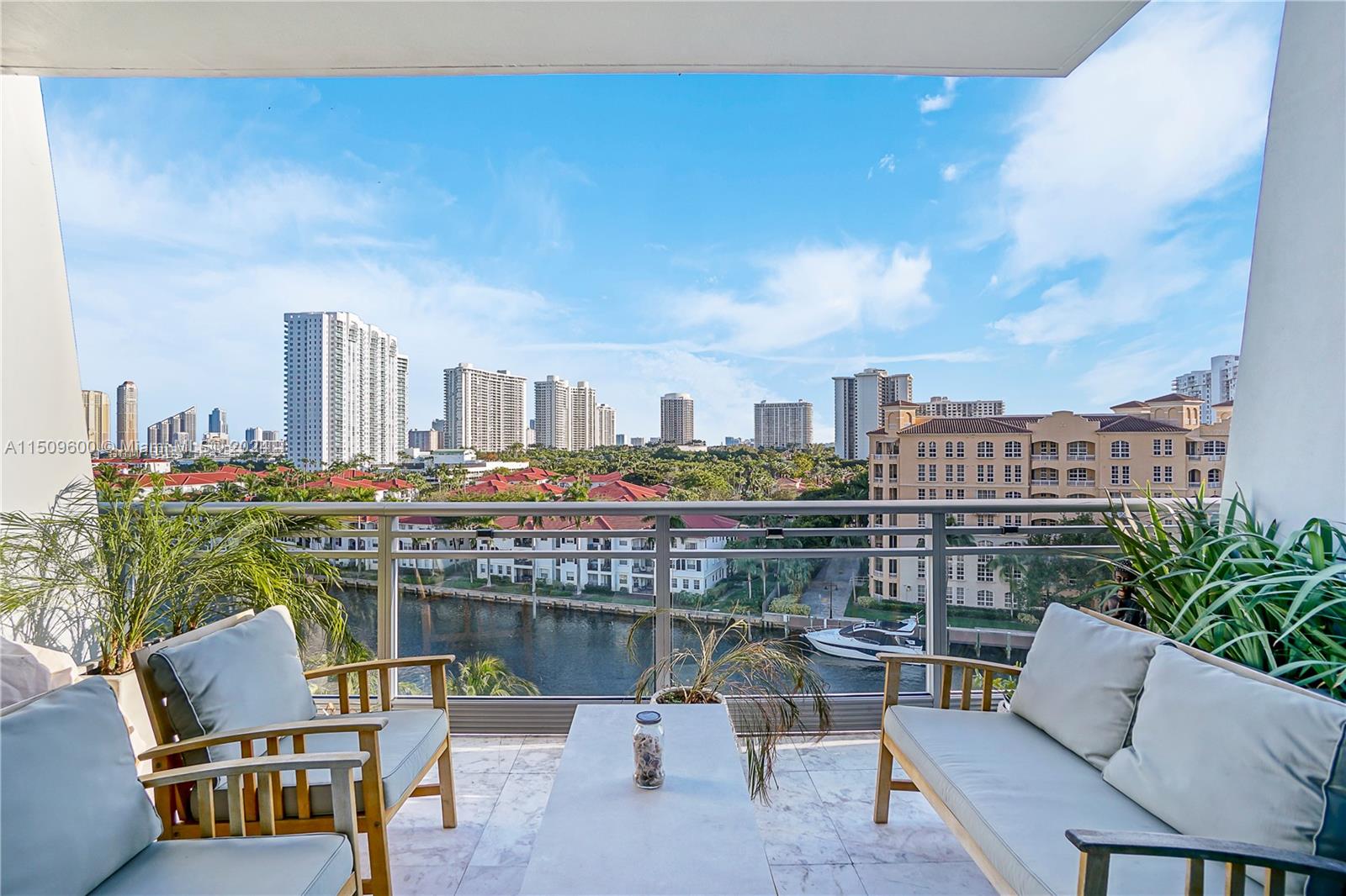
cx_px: 673
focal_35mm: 16
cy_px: 448
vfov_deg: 72.0
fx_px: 617
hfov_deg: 95.0
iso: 250
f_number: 6.3
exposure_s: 1/400
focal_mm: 11
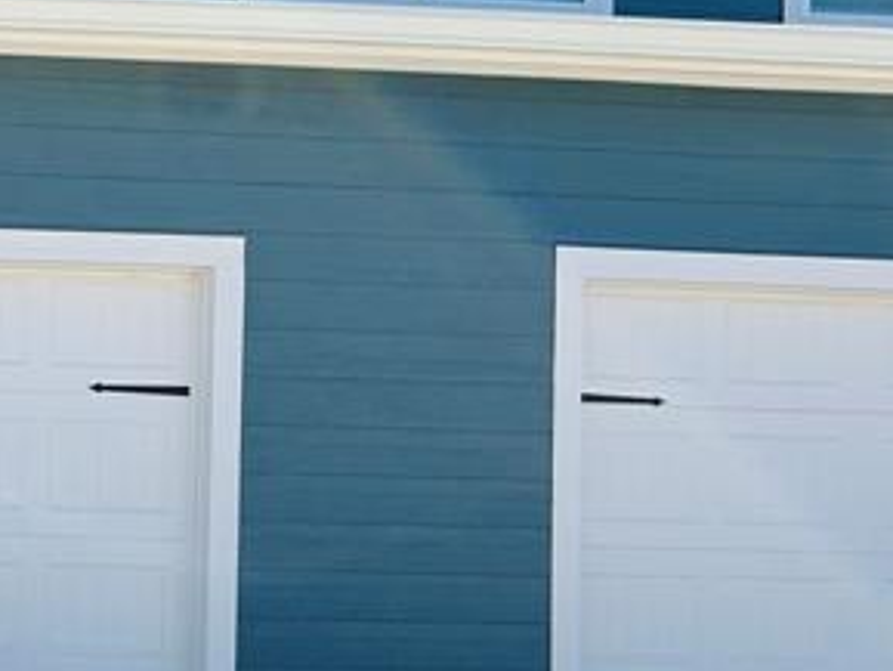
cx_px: -457
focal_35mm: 92
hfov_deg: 18.7
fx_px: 2374
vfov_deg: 16.1
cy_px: 402
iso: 50
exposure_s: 1/4274
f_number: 1.5
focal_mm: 5.7
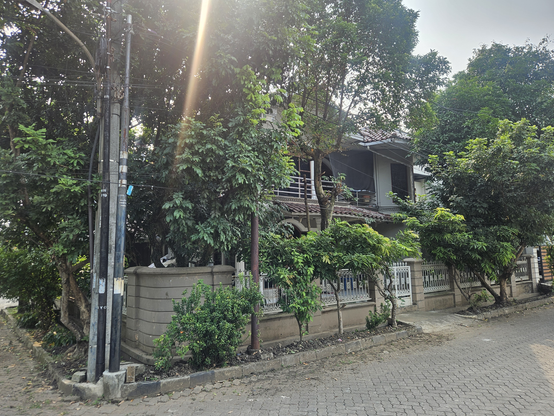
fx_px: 384
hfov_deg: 71.6
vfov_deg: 56.8
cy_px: 209
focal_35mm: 24
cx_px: 267
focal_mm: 5.4
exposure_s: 1/346
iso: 25
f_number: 1.8
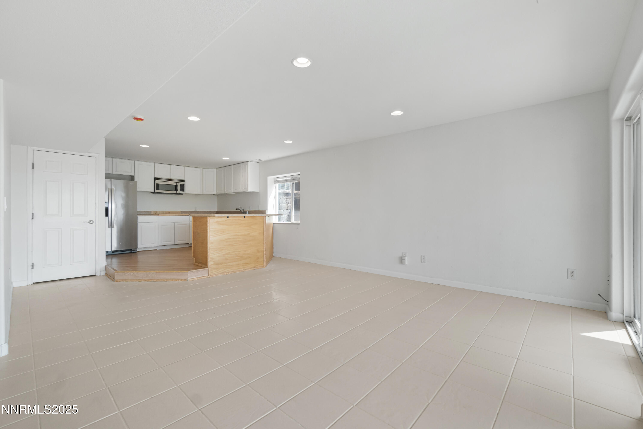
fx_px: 268
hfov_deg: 100.4
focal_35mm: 15
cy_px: 214
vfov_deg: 77.3
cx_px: 322
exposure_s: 1/60
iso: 1600
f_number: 8
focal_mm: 10
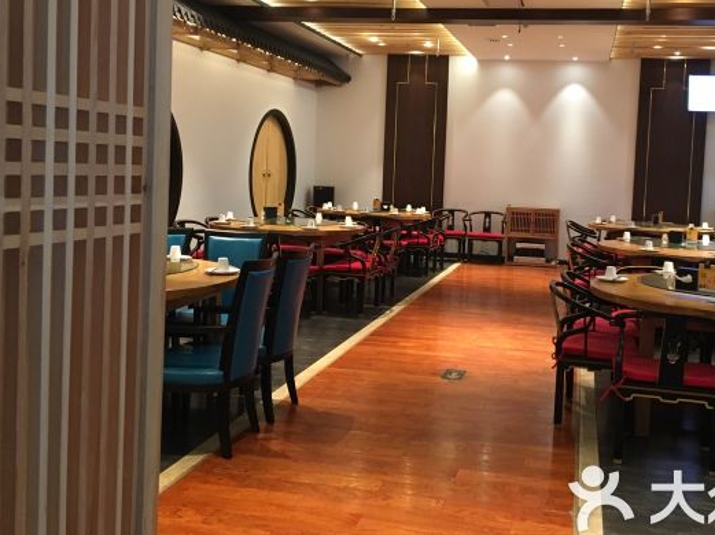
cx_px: 432
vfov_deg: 36.6
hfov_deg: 47.6
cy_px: 209
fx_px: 805
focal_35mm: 39
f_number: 2.2
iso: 200
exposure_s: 1/33
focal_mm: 4.15
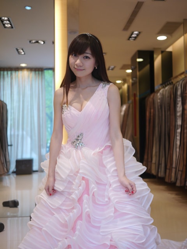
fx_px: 288
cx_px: 94
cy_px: 124
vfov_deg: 46.8
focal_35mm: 40
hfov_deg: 36.0
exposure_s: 1/100
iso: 100
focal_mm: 20
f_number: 1.7
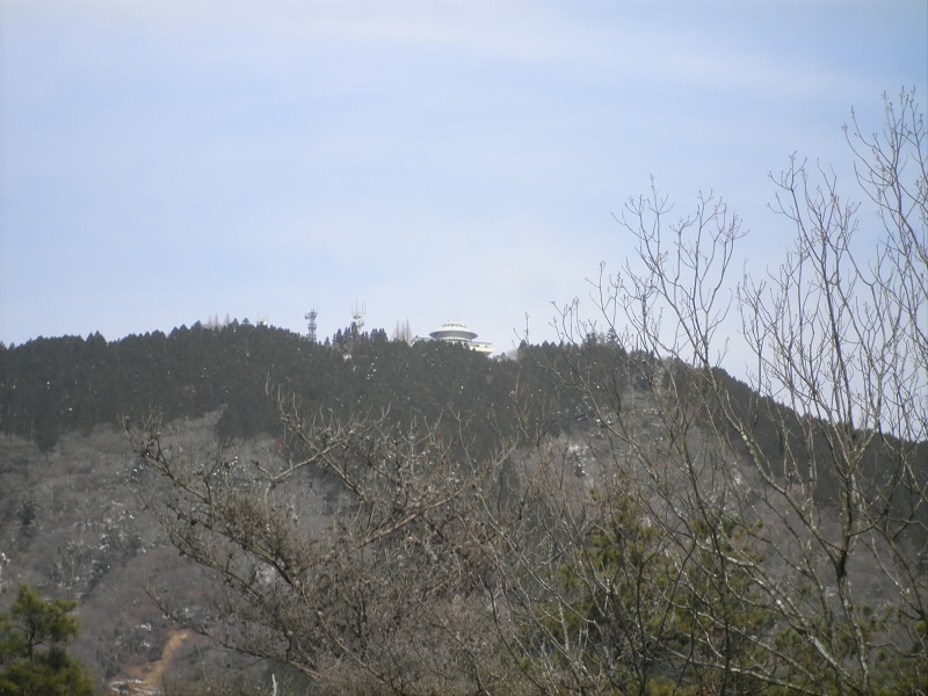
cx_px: 464
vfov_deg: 13.7
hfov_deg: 18.2
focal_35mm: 108
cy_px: 348
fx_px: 2895
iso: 64
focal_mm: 19.6
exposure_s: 1/250
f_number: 5.9
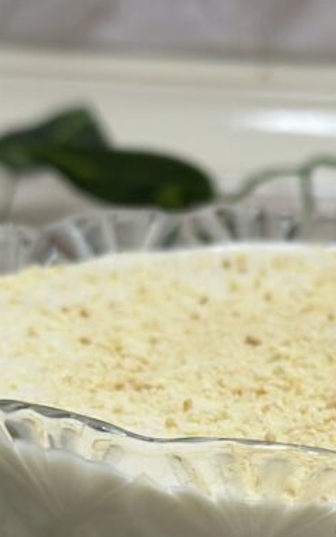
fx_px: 2004
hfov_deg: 9.5
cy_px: 488
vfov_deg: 15.1
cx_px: 342
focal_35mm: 137
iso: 250
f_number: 1.78
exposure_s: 1/50
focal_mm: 6.86
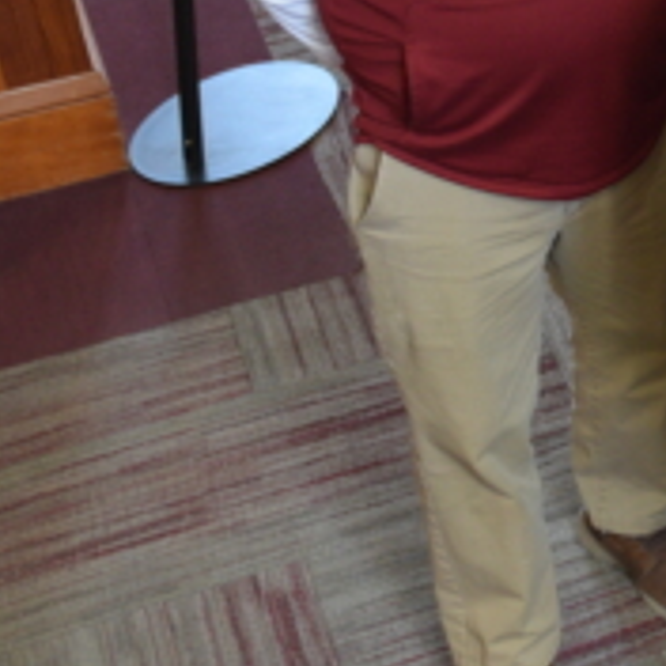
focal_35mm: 125
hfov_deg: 12.3
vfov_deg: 13.6
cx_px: 1358
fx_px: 2721
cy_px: -129
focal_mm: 24
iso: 800
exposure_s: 1/60
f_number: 3.5
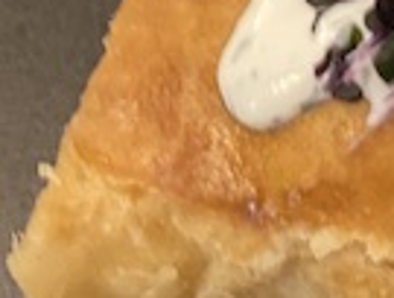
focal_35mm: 250
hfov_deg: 7.8
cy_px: 158
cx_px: 575
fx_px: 2853
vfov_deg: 6.0
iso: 400
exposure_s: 1/20
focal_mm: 6
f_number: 2
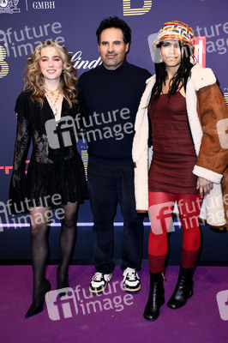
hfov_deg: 30.5
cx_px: 114
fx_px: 419
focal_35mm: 44
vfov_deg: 44.5
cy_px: 172
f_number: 6.3
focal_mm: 44
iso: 500
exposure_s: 1/250
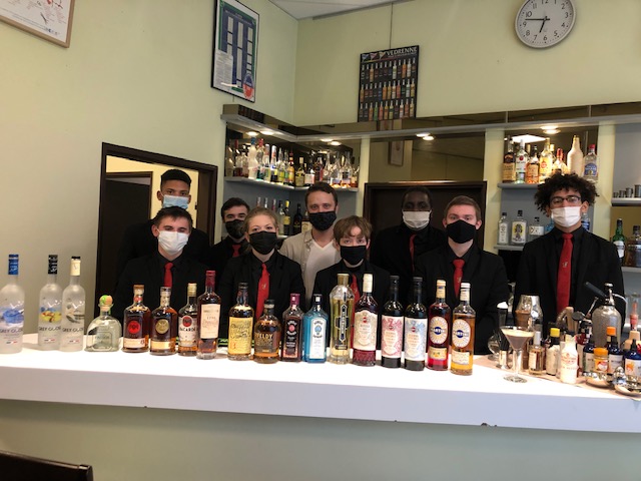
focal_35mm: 28
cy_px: 240
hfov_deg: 63.4
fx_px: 518
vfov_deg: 49.7
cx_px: 320
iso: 40
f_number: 1.8
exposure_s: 1/17
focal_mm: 3.99
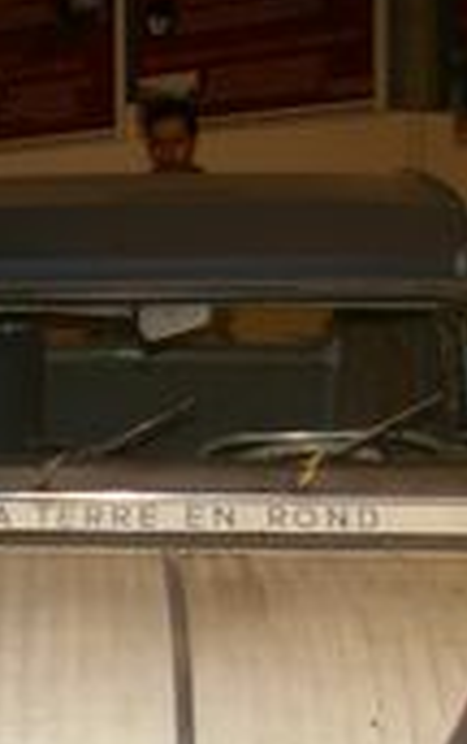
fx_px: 2334
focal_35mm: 115
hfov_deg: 10.5
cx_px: -463
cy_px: 552
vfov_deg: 18.0
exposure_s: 1/30
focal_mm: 18
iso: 200
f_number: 3.5
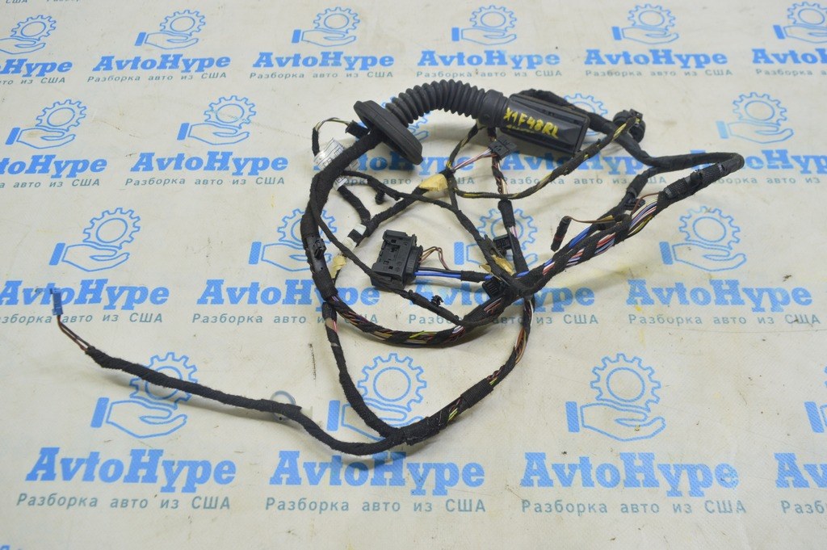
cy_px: 275
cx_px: 414
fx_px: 689
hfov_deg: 62.0
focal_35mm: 30
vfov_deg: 43.5
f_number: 5.6
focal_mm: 20
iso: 400
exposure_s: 1/20
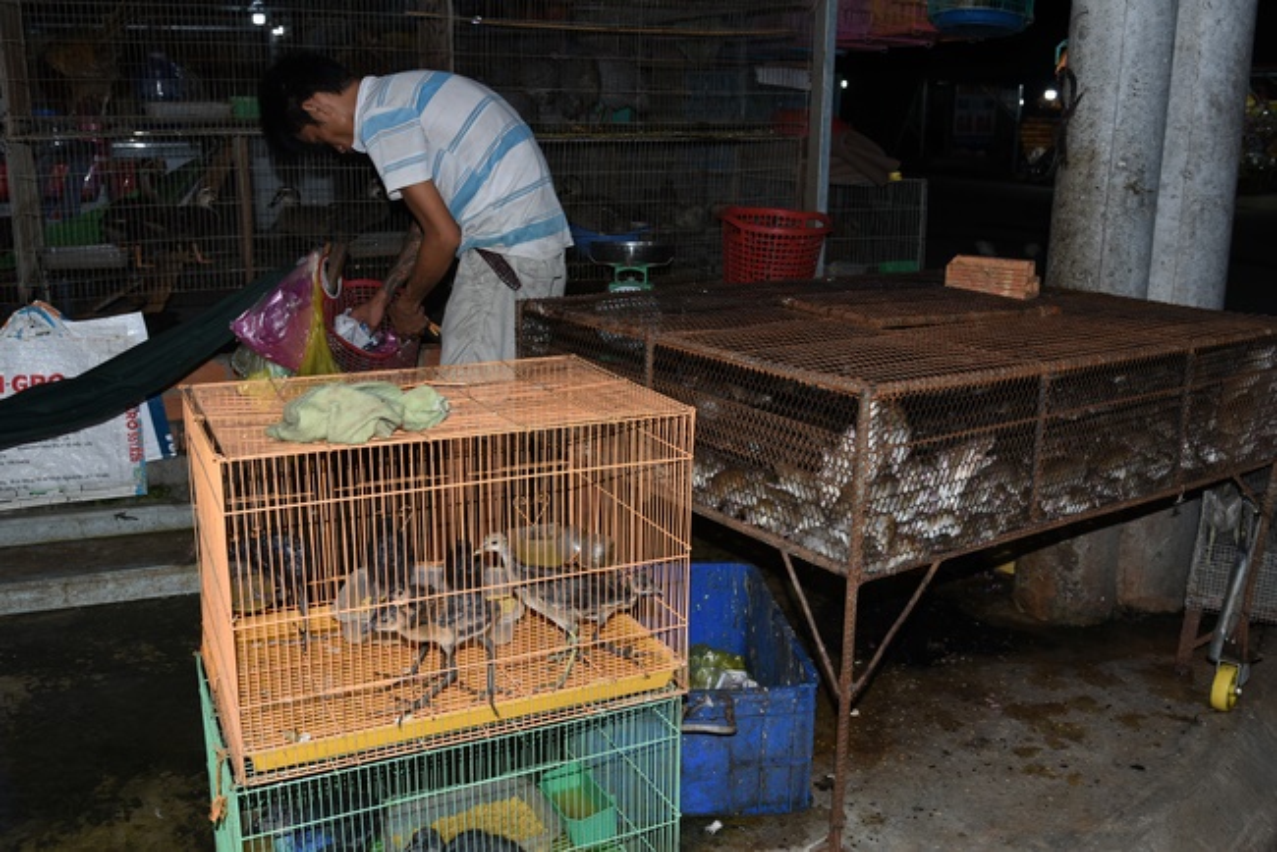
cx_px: 638
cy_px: 426
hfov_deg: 58.7
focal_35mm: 32
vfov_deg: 41.2
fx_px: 1136
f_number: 5.6
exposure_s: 1/80
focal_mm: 32
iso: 400
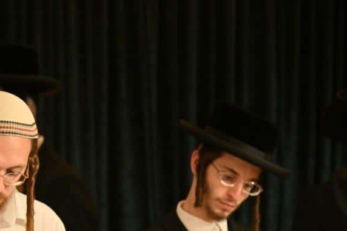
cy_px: 173
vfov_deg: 7.7
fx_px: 1726
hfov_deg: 11.4
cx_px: 61
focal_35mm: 179
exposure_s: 1/160
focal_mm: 100
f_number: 4
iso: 1250
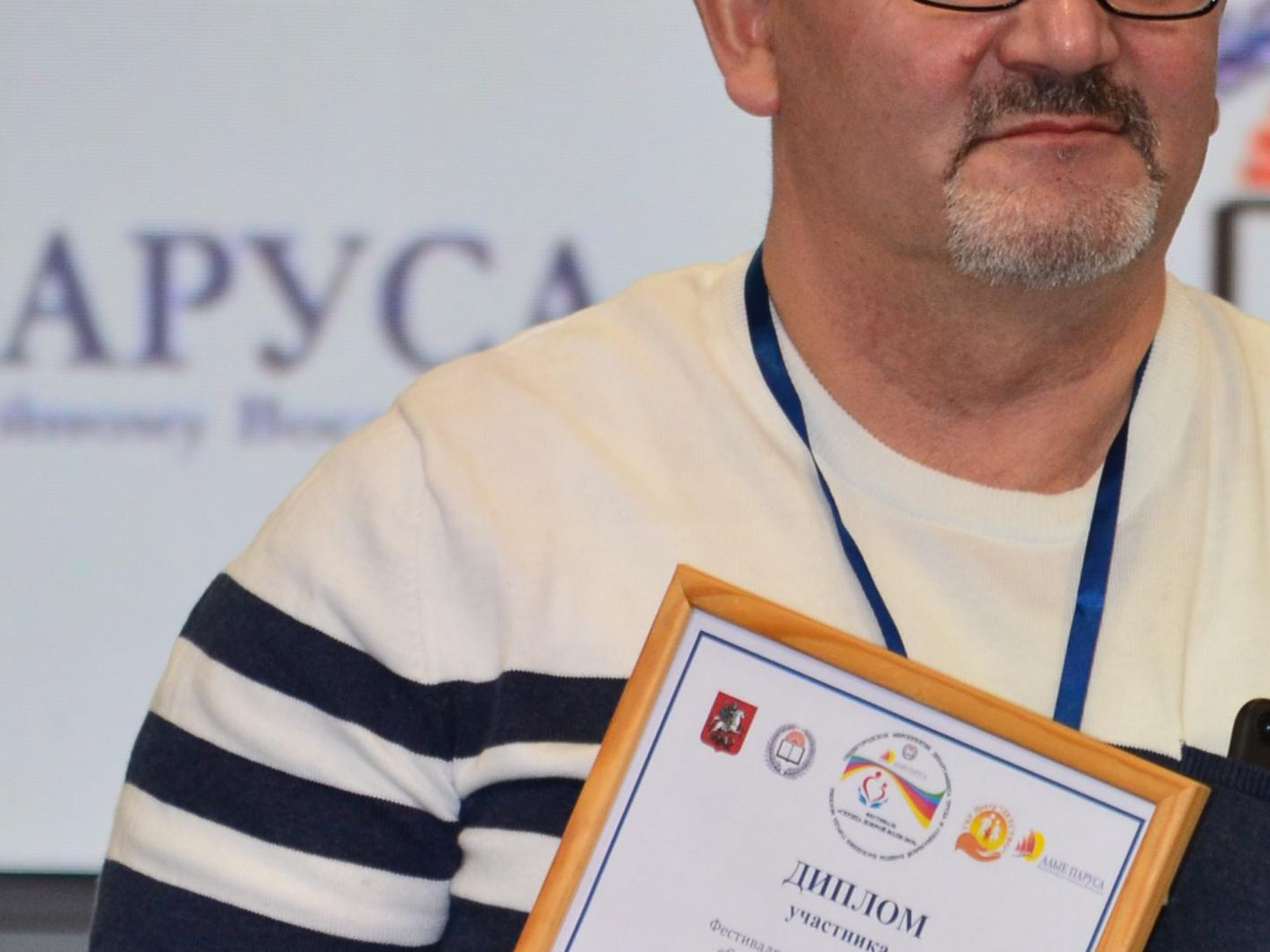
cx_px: 949
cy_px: 1095
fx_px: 13830
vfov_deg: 3.9
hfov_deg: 5.3
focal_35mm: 377
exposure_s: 1/200
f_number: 4.5
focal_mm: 100
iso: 800
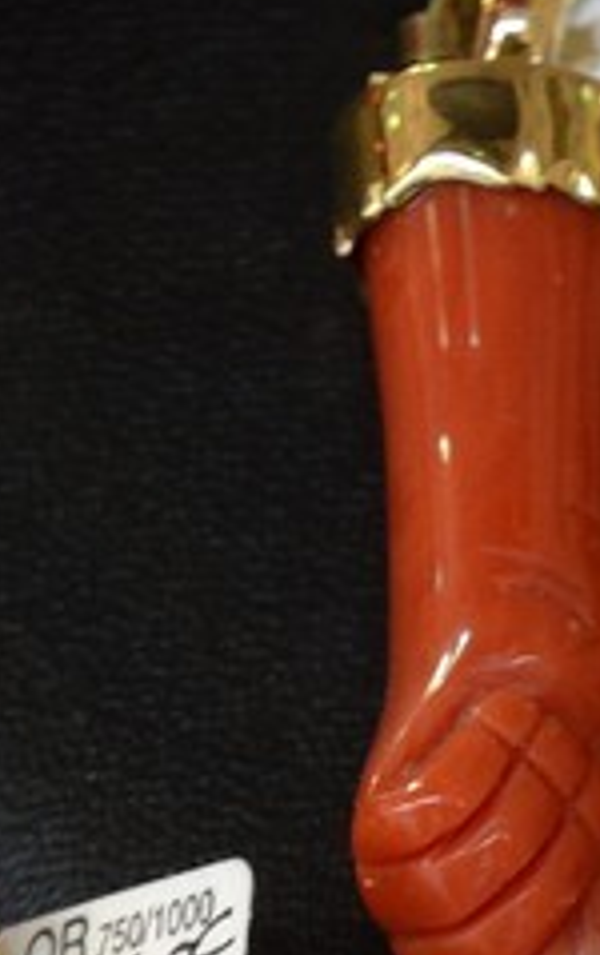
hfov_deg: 2.7
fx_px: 12442
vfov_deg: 4.3
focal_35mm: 477
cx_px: 1204
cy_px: 2022
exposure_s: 1/30
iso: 400
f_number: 9
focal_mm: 70
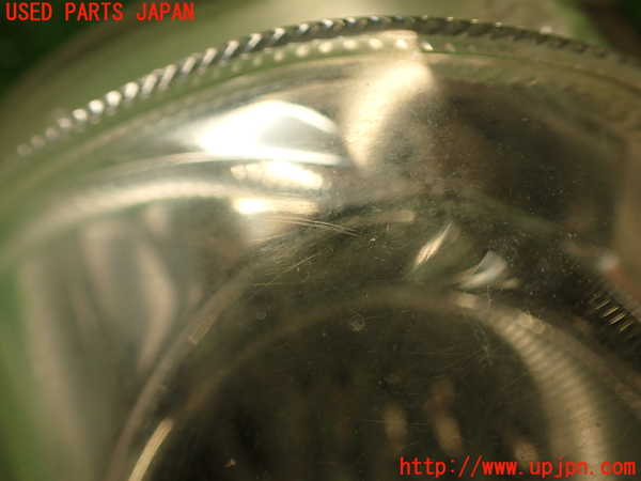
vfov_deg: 44.2
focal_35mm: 32
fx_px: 593
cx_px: 320
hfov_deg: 56.8
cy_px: 240
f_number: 2.4
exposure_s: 1/60
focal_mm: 5.79
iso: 125
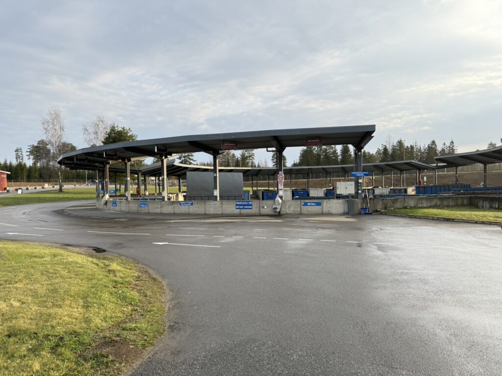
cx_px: 251
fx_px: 348
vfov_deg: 56.8
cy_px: 188
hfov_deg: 71.6
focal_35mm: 24
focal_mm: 6.76
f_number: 1.78
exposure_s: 1/909
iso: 80
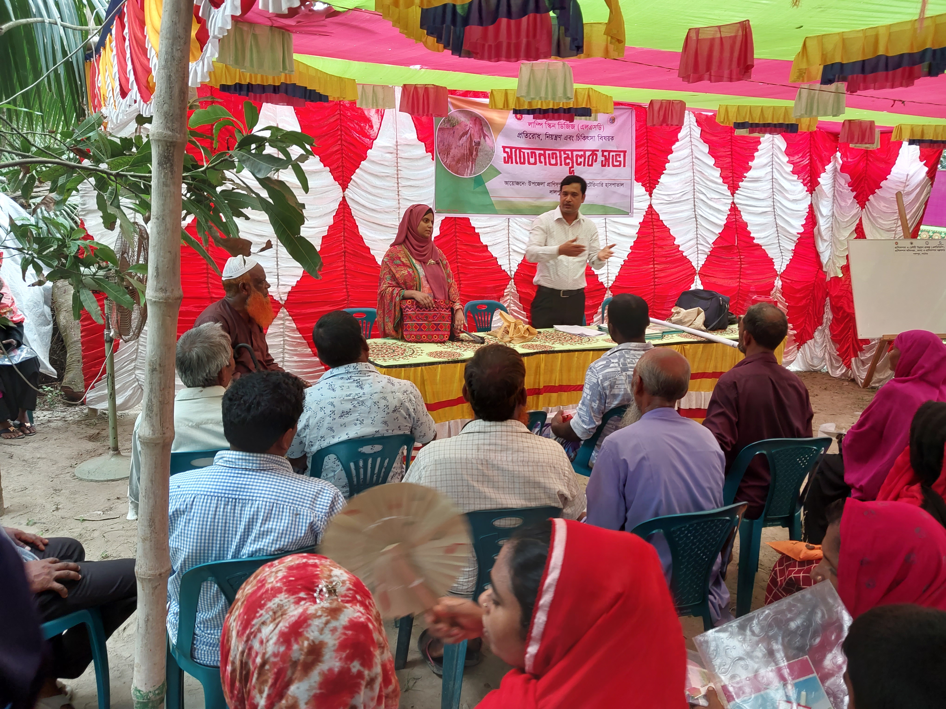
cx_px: 473
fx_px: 820
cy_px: 354
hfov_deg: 60.0
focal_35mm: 30
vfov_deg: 46.8
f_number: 1.8
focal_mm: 4.6
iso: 32
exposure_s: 1/50
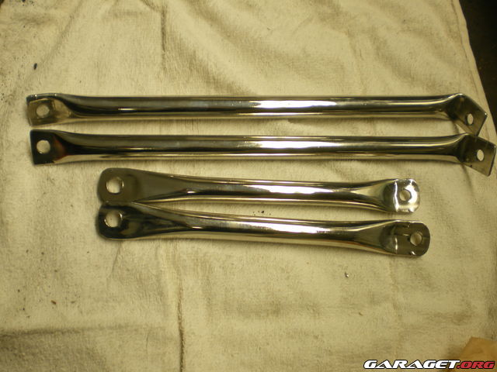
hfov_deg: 49.0
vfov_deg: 37.7
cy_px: 186
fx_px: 546
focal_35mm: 38
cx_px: 248
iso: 64
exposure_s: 1/30
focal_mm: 6.3
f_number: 3.1
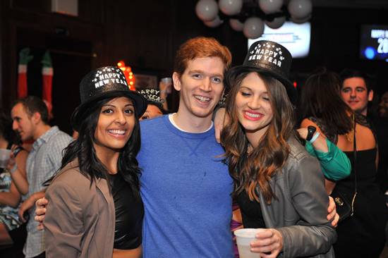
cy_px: 129
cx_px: 194
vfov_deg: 23.4
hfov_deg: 34.5
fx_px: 625
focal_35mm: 58
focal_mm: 58
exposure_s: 1/100
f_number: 4.5
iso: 1600
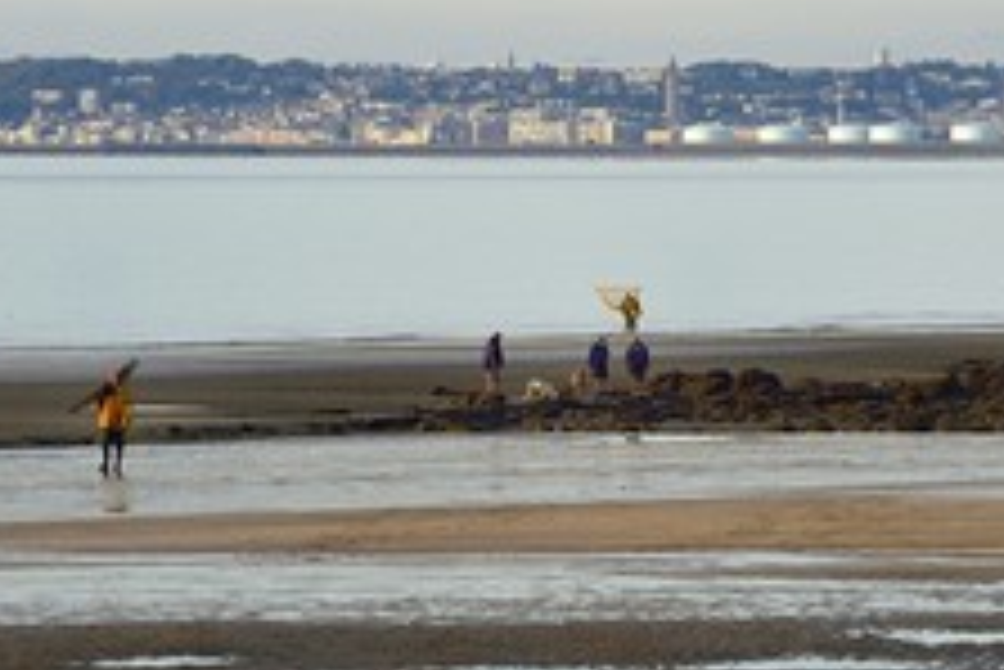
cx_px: 599
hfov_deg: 5.5
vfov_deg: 3.7
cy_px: 513
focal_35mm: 376
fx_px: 10493
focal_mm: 200
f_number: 9
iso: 200
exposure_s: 1/250
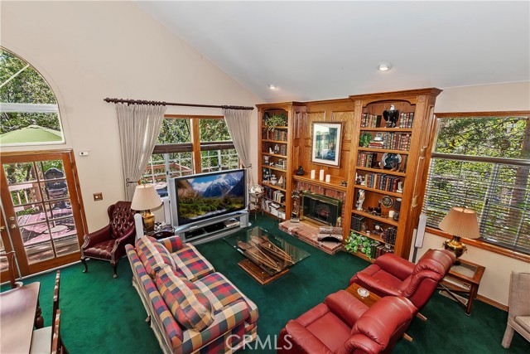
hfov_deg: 100.4
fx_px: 221
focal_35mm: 15
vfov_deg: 77.4
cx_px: 265
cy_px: 177
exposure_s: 1/30
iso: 400
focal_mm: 10
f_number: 8
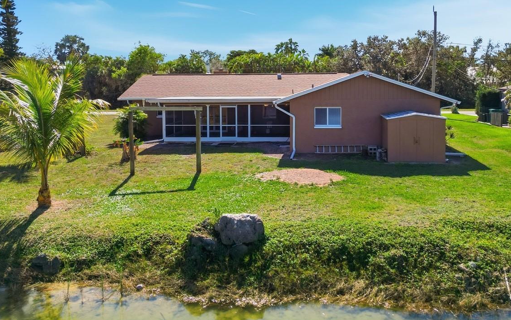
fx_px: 501
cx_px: 272
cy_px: 119
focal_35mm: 36
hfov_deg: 54.0
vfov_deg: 35.1
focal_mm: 6.7
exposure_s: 1/6000
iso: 140
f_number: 1.7
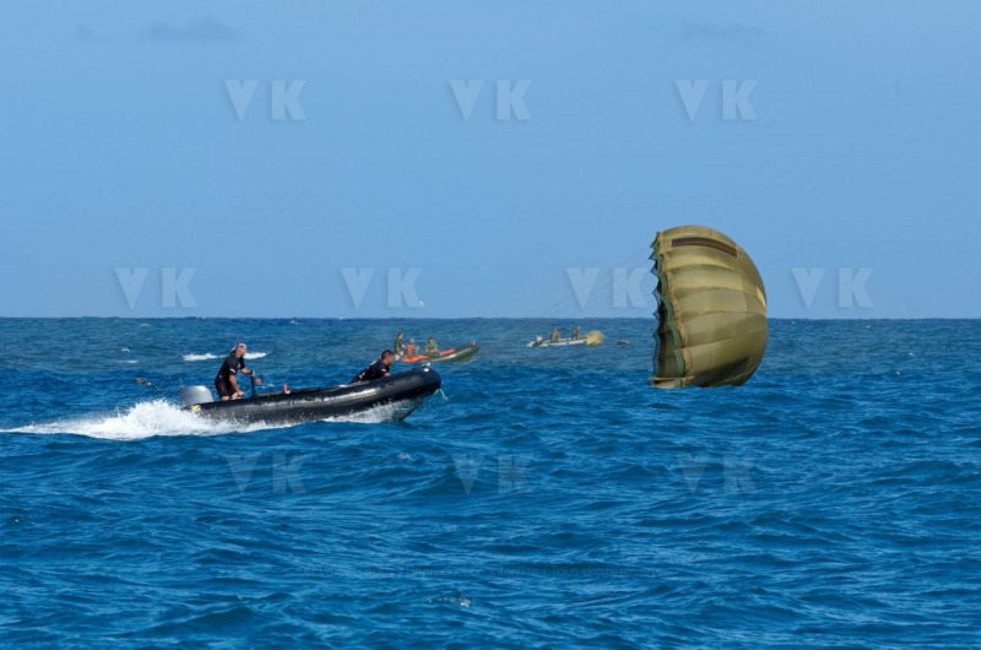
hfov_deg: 6.9
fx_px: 8159
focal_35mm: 300
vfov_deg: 4.6
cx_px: 490
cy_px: 325
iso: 200
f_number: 11
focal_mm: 200
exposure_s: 1/800
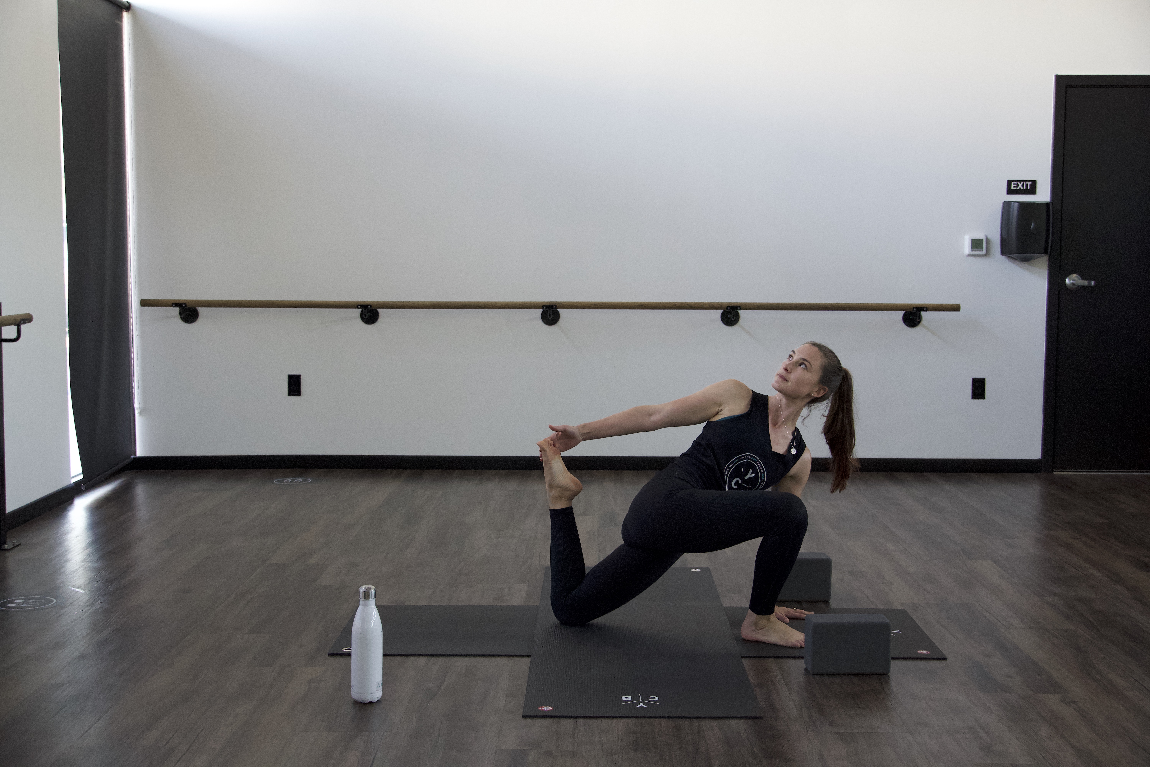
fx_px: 1533
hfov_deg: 41.1
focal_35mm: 48
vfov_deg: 28.1
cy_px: 384
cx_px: 575
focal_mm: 32
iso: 2500
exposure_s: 1/160
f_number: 4.5
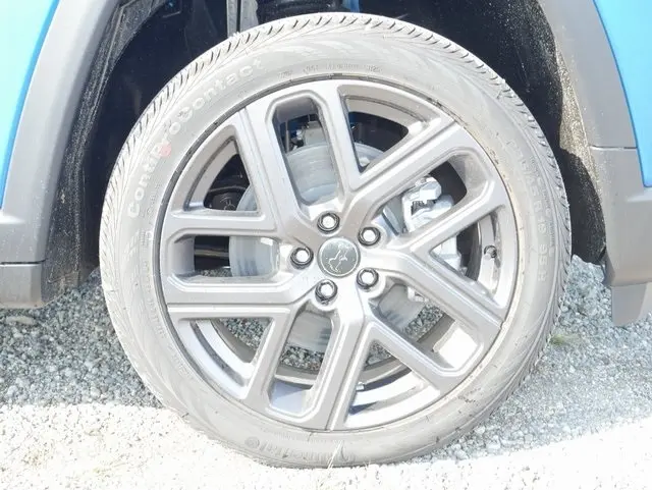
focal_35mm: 50
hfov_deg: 38.2
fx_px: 942
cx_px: 326
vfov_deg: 29.1
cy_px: 245
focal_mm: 25
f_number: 5.3
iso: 200
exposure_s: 1/30
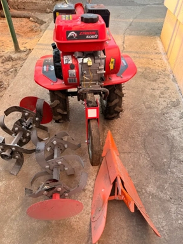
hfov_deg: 54.9
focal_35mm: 25
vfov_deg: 69.4
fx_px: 176
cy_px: 118
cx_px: 93
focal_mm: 6.76
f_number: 1.78
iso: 100
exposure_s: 1/263
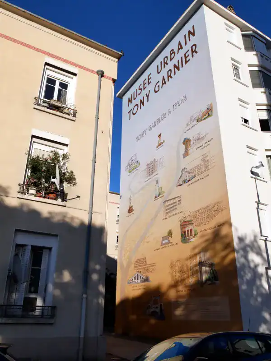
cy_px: 180
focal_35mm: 28
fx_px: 292
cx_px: 136
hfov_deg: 49.7
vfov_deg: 63.4
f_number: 9
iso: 200
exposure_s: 1/640
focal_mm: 14
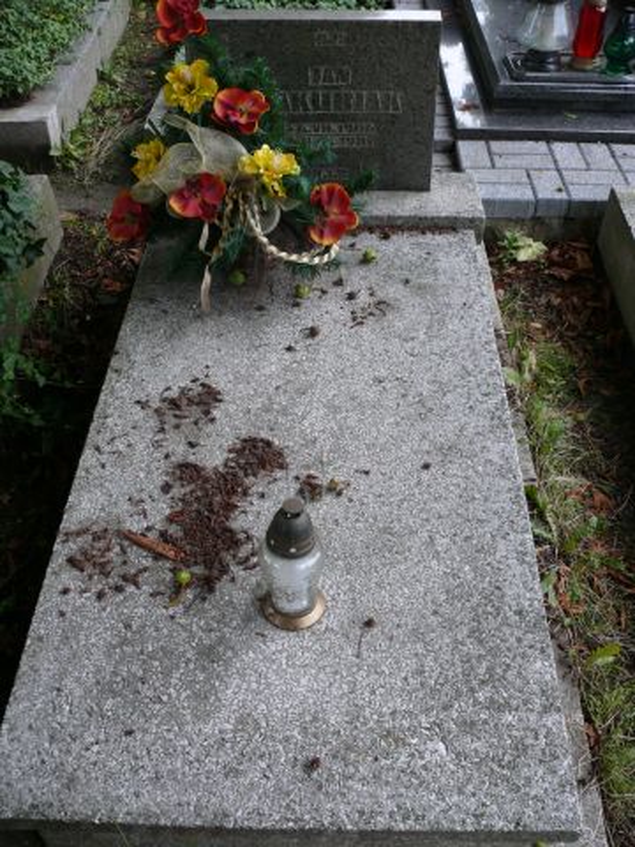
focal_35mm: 35
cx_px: 318
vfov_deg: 52.6
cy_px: 424
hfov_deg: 40.7
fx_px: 856
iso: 100
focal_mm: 7.4
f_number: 2.8
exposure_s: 1/80
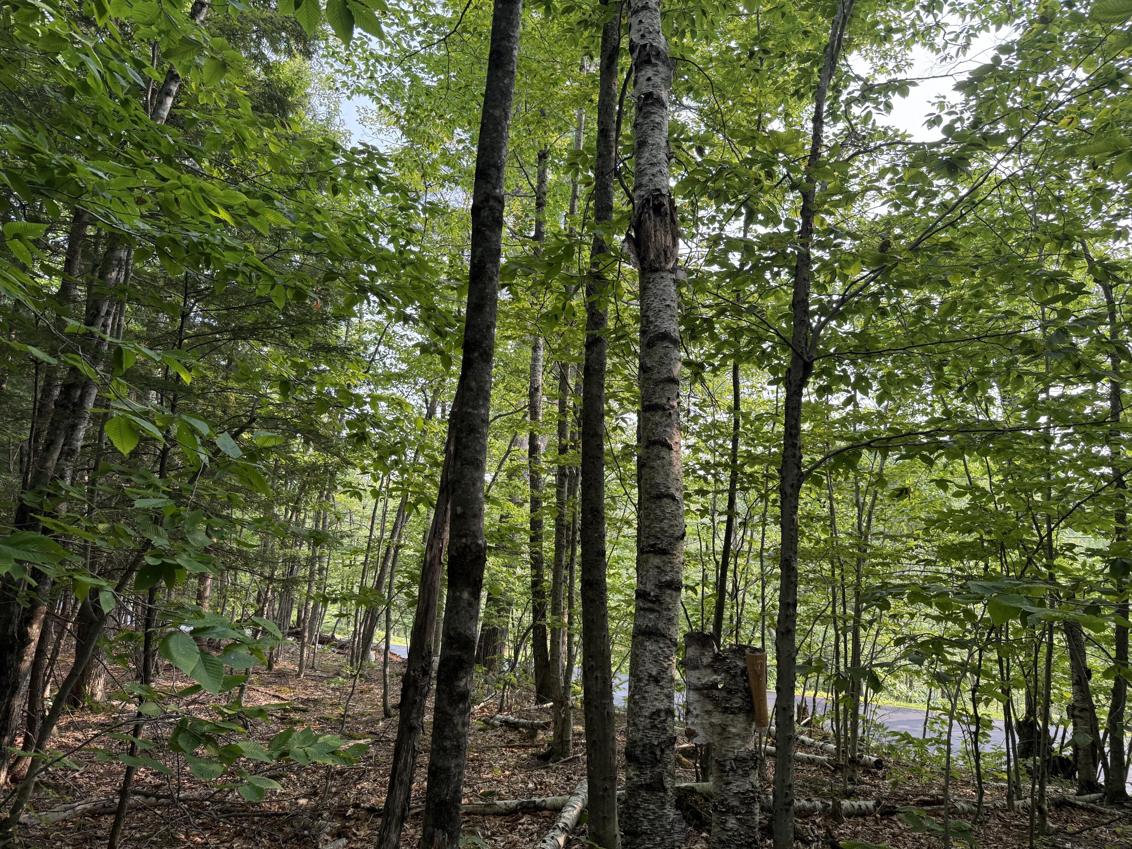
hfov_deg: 71.6
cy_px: 424
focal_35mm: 24
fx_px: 785
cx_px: 566
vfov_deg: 56.8
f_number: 1.78
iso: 100
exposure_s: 1/461
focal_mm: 6.76
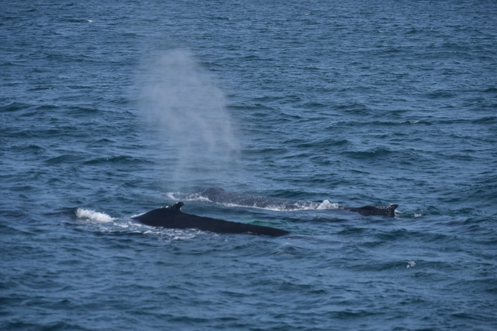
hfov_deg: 11.4
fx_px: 2485
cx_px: 248
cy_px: 166
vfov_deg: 7.6
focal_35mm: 180
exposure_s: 1/1600
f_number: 5.6
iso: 200
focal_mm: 120
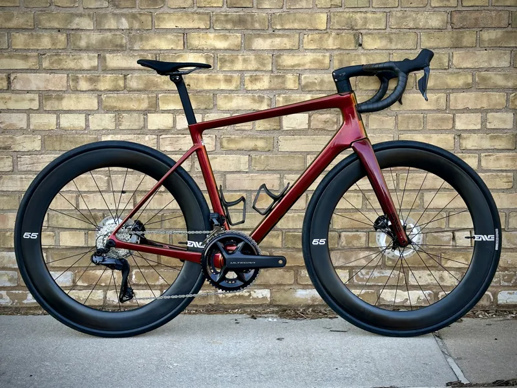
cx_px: 258
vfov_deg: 30.3
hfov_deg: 39.7
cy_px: 194
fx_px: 717
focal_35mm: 48
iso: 64
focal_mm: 6.86
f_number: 1.78
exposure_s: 1/404
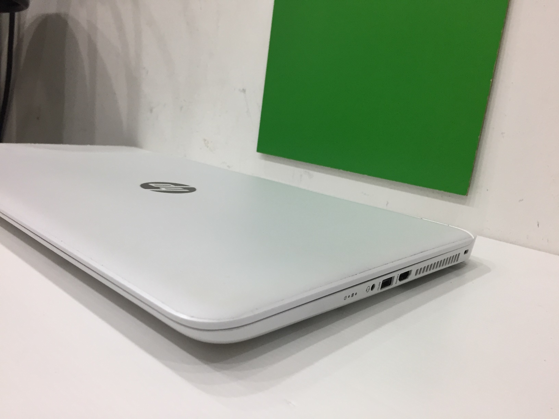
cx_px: 280
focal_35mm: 29
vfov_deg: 48.2
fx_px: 468
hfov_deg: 61.7
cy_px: 210
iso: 50
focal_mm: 4.15
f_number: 2.2
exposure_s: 1/33
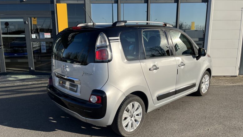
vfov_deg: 40.2
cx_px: 120
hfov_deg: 66.0
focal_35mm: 29
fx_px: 187
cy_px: 74
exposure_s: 1/3521
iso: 50
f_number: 1.6
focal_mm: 5.1
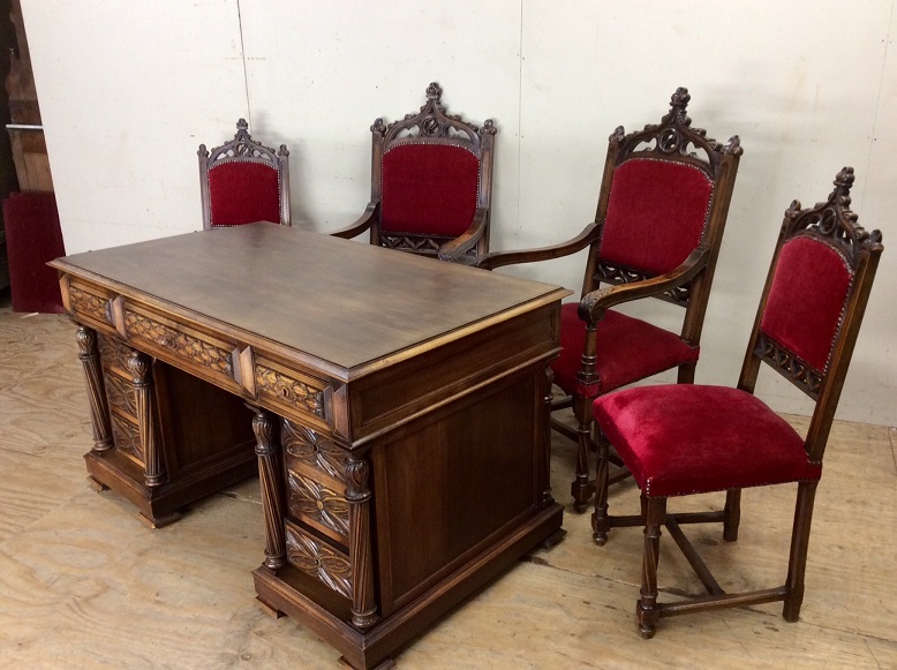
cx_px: 448
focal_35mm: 32
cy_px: 335
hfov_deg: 56.9
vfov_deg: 44.1
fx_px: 828
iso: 64
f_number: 2.4
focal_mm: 3.3
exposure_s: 1/25
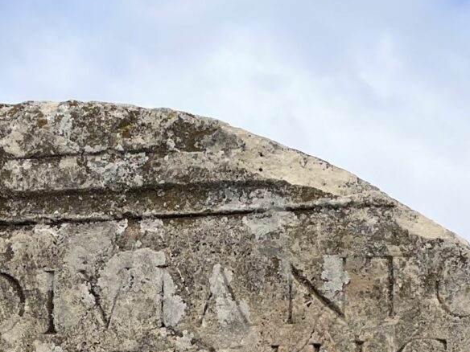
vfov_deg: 11.4
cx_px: 52
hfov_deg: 17.0
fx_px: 1548
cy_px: 750
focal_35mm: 114
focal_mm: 4.2
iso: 32
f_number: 1.6
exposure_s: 1/3509
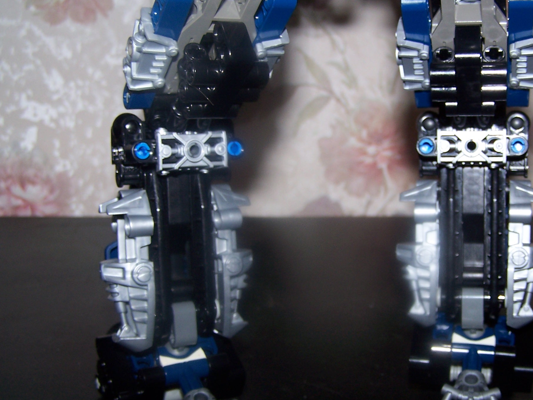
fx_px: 832
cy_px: 199
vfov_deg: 27.0
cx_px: 350
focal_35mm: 54
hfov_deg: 35.2
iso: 80
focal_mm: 6.3
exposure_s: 1/60
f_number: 2.8
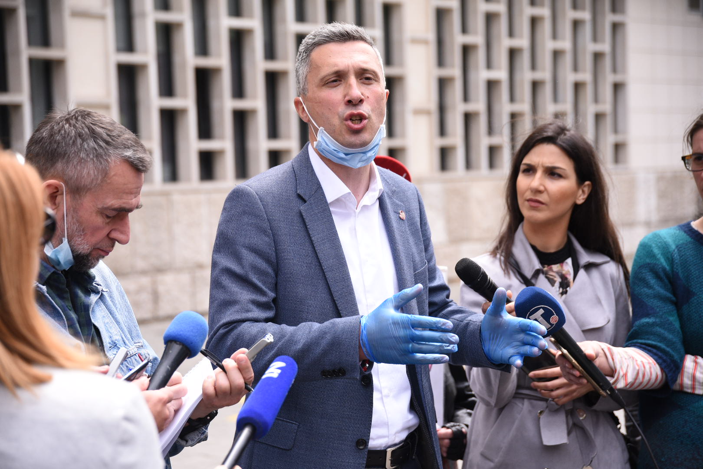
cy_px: 234
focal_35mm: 90
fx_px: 1757
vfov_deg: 15.2
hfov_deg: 22.6
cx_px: 352
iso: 640
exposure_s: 1/2000
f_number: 4
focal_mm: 90
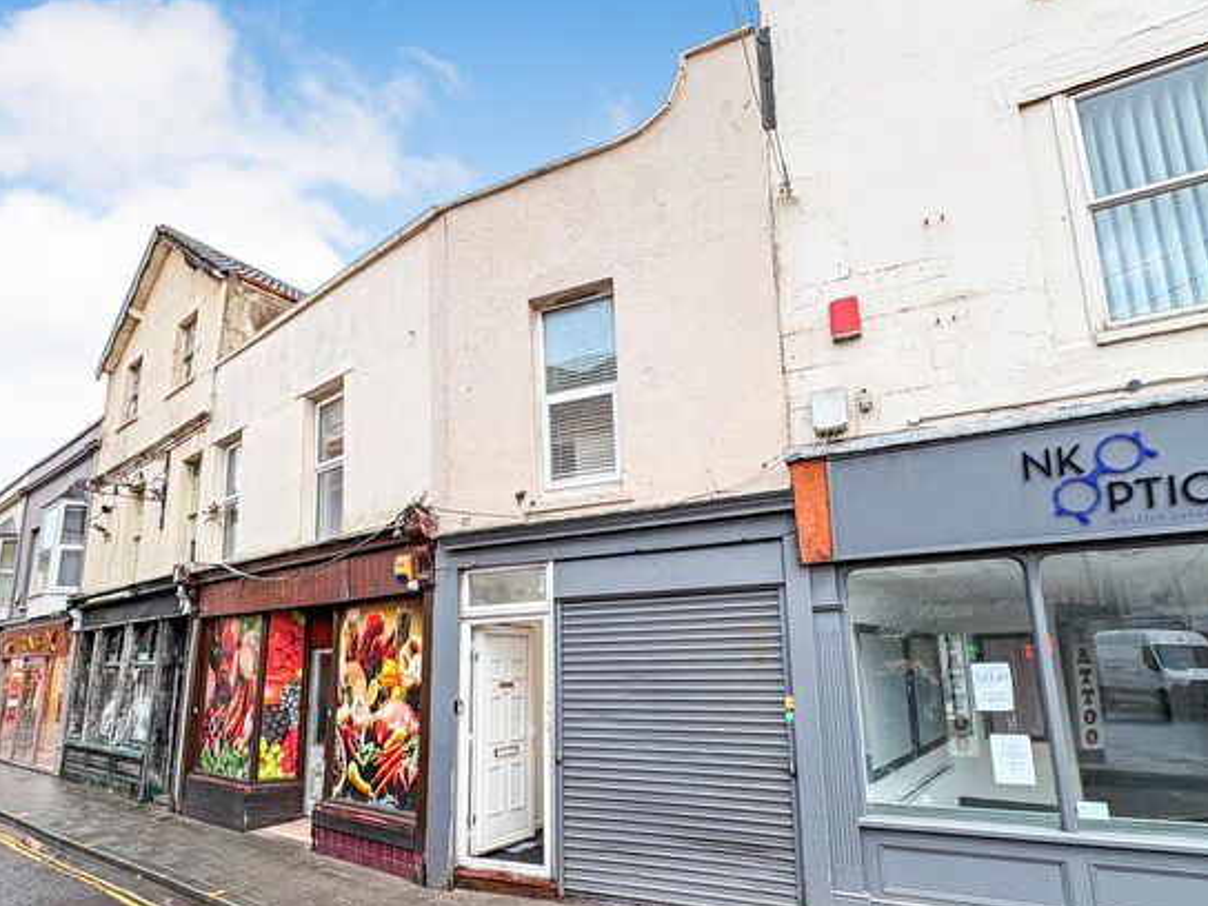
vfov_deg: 70.9
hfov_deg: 87.6
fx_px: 628
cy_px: 541
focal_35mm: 18
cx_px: 560
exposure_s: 1/100
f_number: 2.2
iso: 50
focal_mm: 2.22
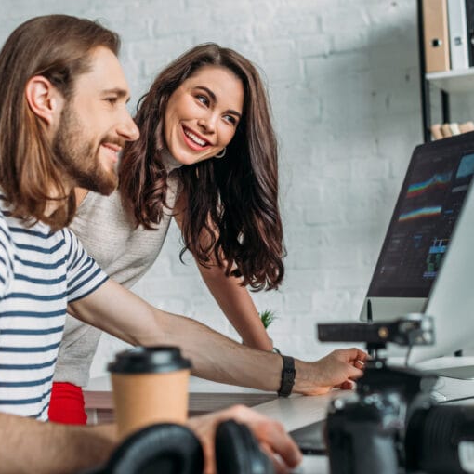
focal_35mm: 64
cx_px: 258
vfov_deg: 26.9
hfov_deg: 26.9
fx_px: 991
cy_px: 237
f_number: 3.5
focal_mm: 50
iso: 200
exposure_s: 1/200
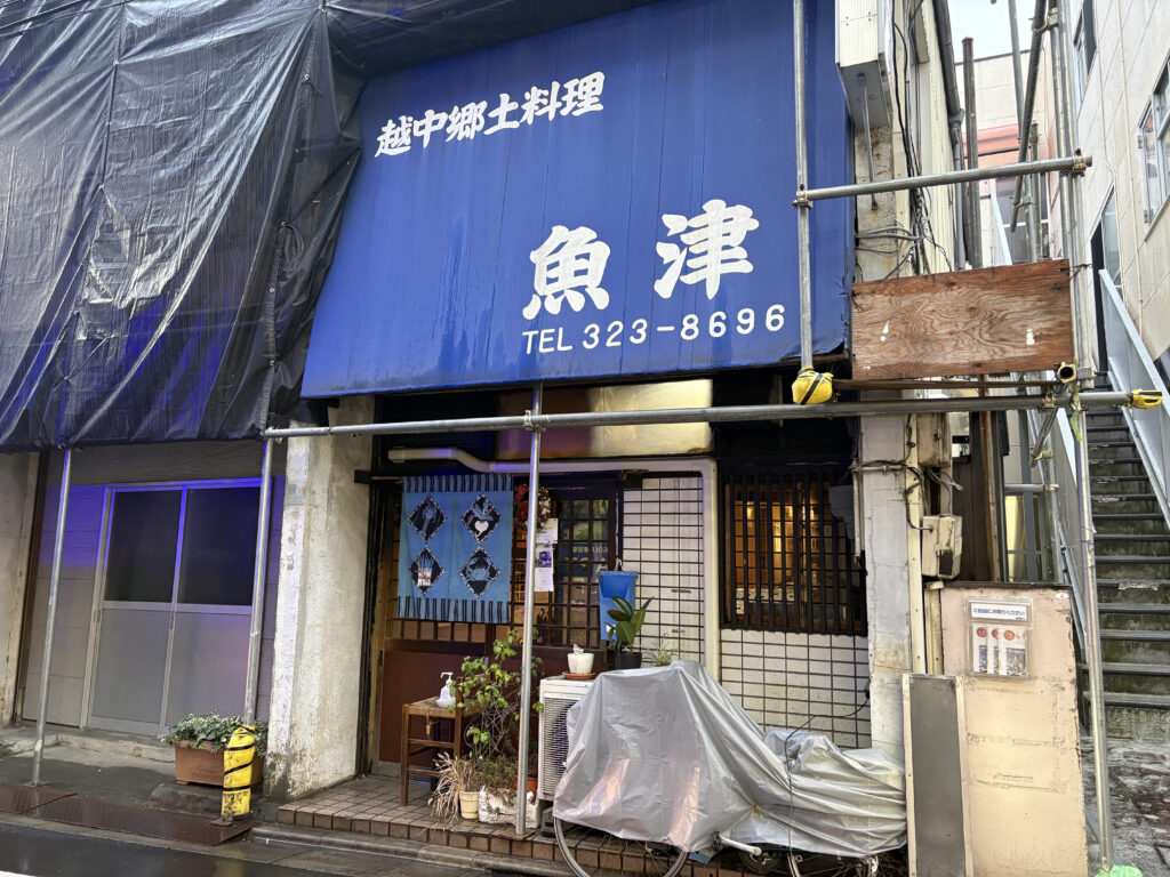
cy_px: 438
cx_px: 585
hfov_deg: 67.3
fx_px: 879
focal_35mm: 26
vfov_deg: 53.1
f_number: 1.6
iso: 250
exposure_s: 1/50
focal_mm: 5.96
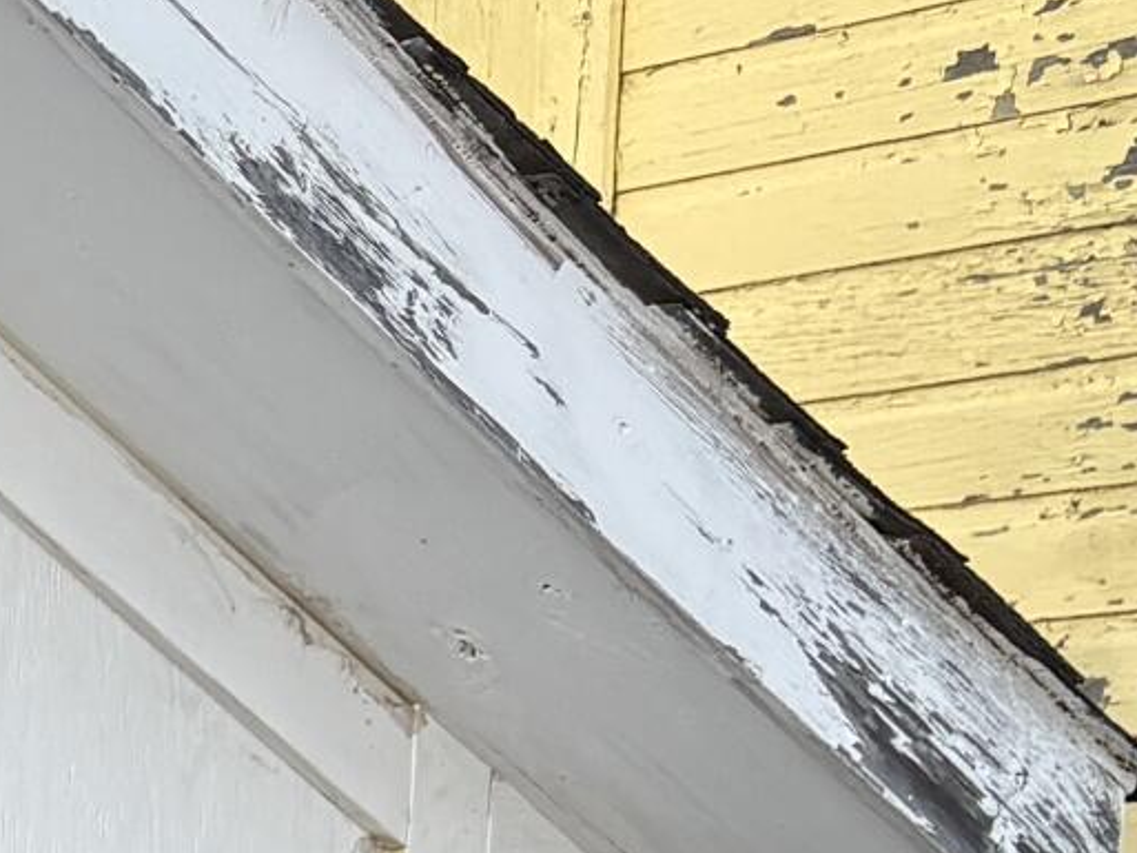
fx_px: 4994
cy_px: 1628
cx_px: -1636
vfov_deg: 9.2
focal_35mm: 152
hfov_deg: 10.9
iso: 50
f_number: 1.6
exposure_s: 1/1550
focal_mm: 5.96
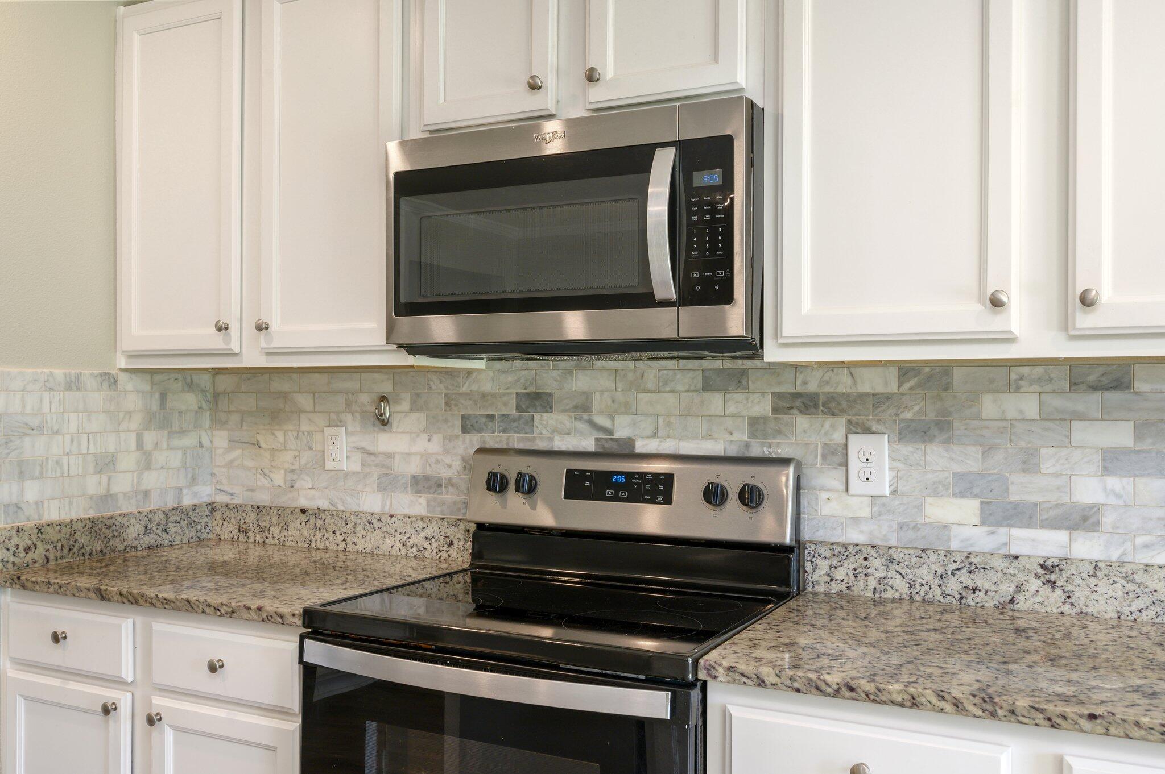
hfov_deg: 62.0
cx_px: 582
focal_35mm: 30
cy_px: 387
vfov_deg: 43.5
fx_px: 970
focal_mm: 30
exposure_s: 1/8
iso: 500
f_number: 9
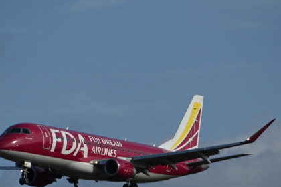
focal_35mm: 686
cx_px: 123
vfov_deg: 2.0
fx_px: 5354
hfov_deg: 3.0
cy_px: 119
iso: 200
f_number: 7.1
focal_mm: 300
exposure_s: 1/1250
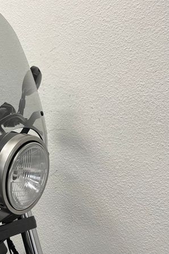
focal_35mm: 39
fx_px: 275
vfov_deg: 49.6
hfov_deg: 31.6
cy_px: 125
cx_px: -1
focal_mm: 5.1
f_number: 1.6
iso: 125
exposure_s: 1/100
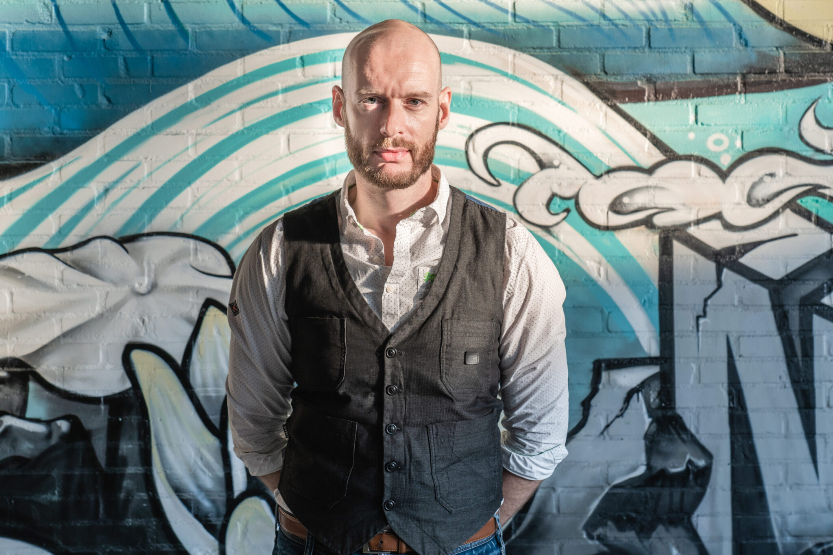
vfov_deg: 25.5
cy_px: 278
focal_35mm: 53
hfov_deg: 37.5
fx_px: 1226
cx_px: 416
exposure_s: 1/50
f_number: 6.3
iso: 200
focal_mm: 53
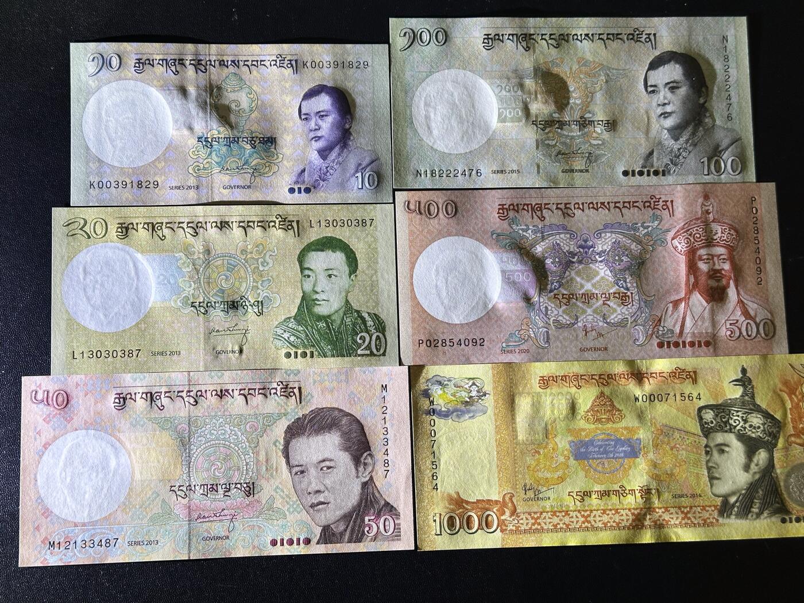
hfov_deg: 39.7
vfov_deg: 30.3
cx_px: 402
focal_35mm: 48
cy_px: 302
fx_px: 1115
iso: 64
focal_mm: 6.86
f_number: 1.78
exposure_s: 1/50
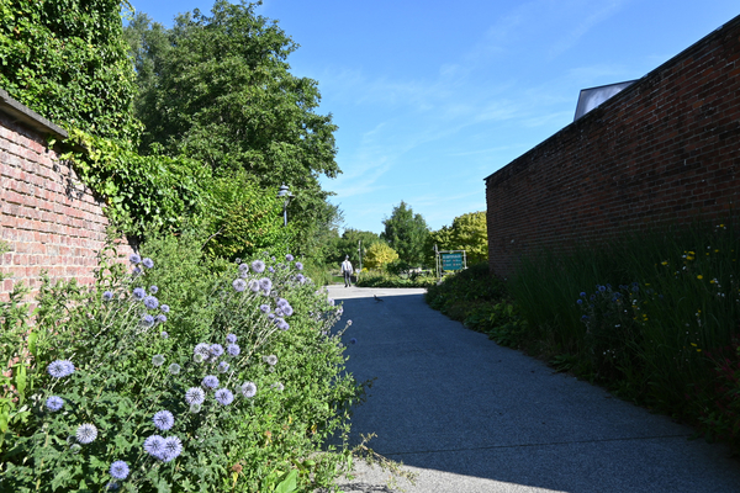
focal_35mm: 27
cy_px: 246
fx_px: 555
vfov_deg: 47.9
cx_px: 370
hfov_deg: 67.4
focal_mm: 18
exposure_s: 1/250
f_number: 5.6
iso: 100
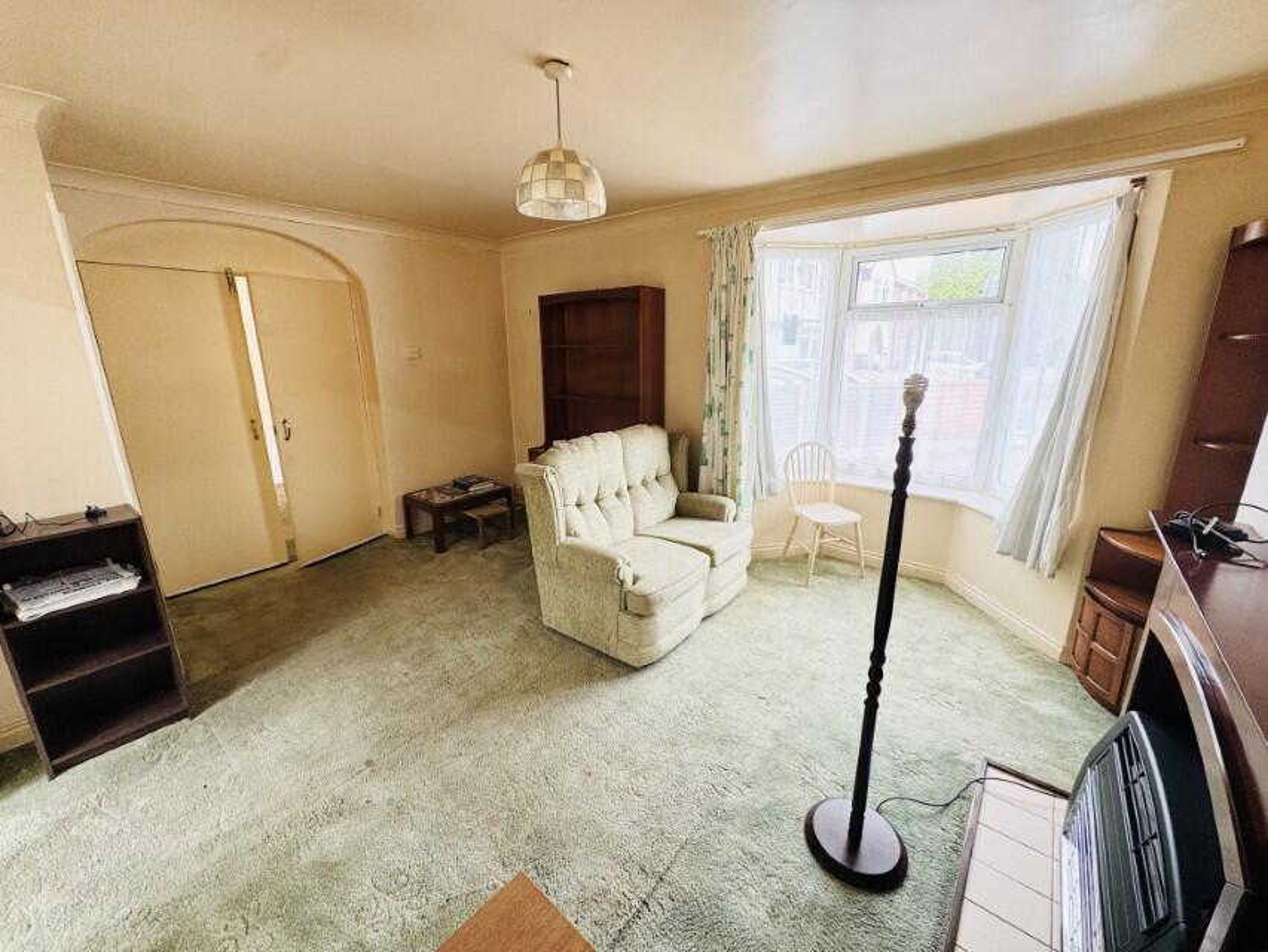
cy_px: 476
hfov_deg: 102.1
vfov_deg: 85.7
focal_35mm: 14
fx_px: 513
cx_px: 634
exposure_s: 1/100
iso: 80
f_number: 2.2
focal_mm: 2.22
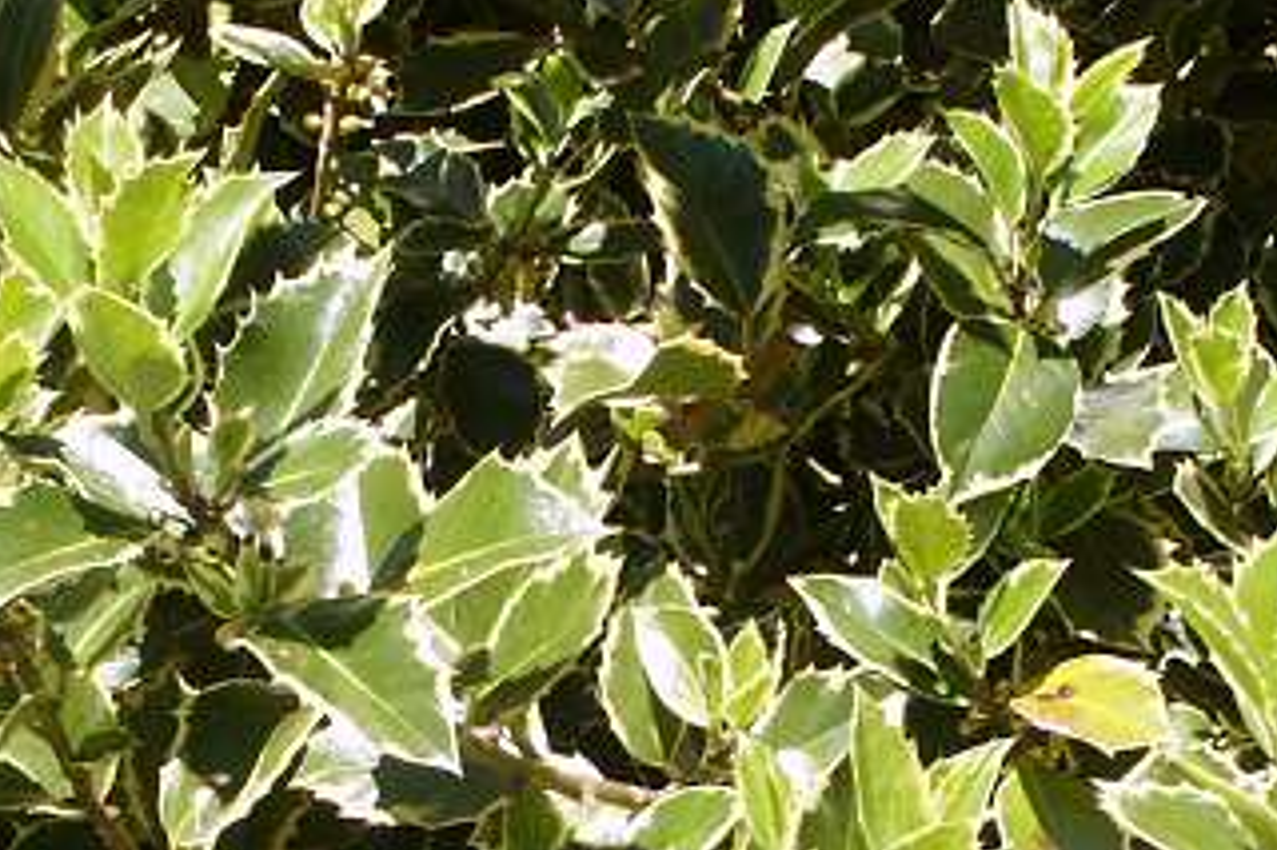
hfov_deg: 22.4
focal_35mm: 91
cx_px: 499
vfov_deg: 14.9
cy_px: 646
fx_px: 3226
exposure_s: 1/90
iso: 64
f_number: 6.7
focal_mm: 7.18
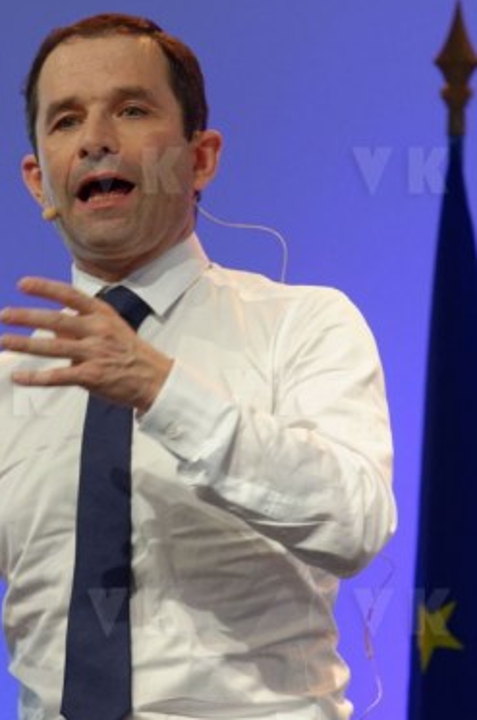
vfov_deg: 5.2
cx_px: 134
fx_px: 7943
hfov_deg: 3.4
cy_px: 436
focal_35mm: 398
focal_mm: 165
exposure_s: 1/160
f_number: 5.6
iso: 1000
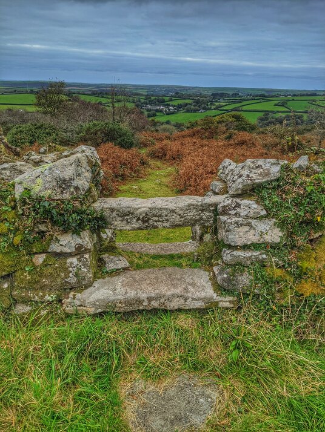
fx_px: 338
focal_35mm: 27
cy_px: 216
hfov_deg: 51.4
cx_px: 162
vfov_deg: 65.3
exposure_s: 1/385
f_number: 1.8
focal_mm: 4.44
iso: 56
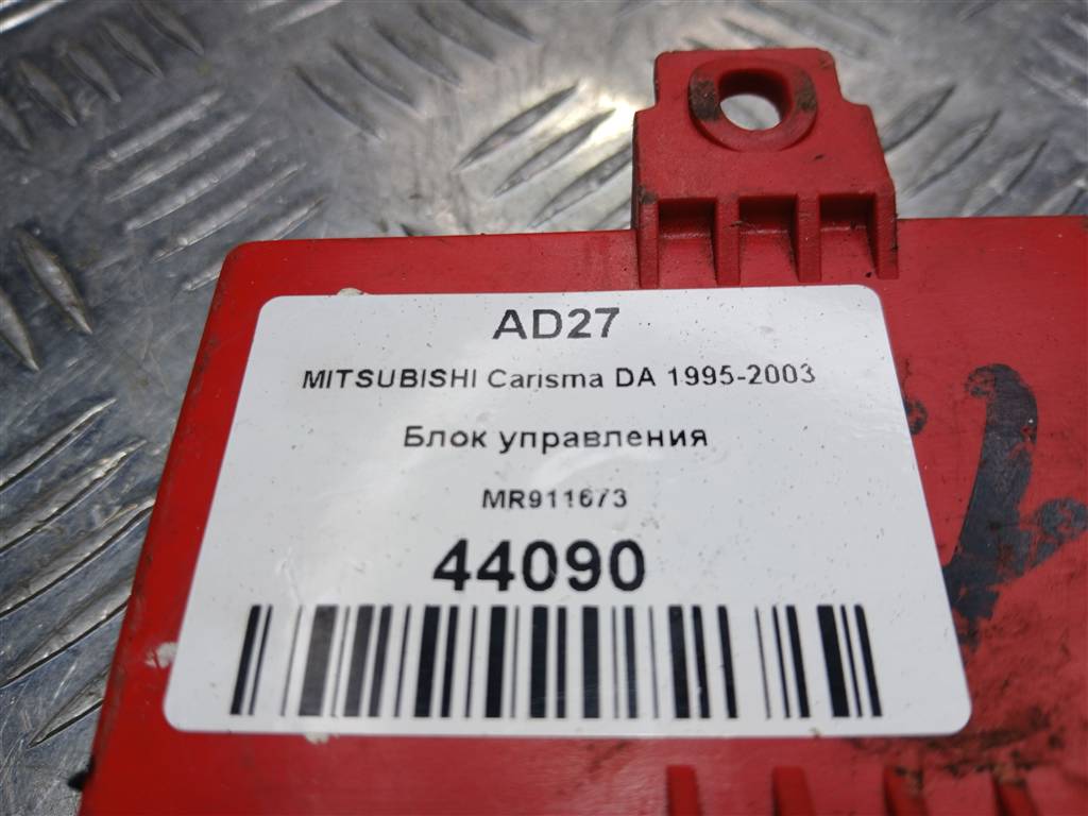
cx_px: 544
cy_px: 408
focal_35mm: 26
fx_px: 817
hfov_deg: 67.3
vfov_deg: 53.1
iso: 25
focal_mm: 3.98
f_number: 1.8
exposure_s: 1/100
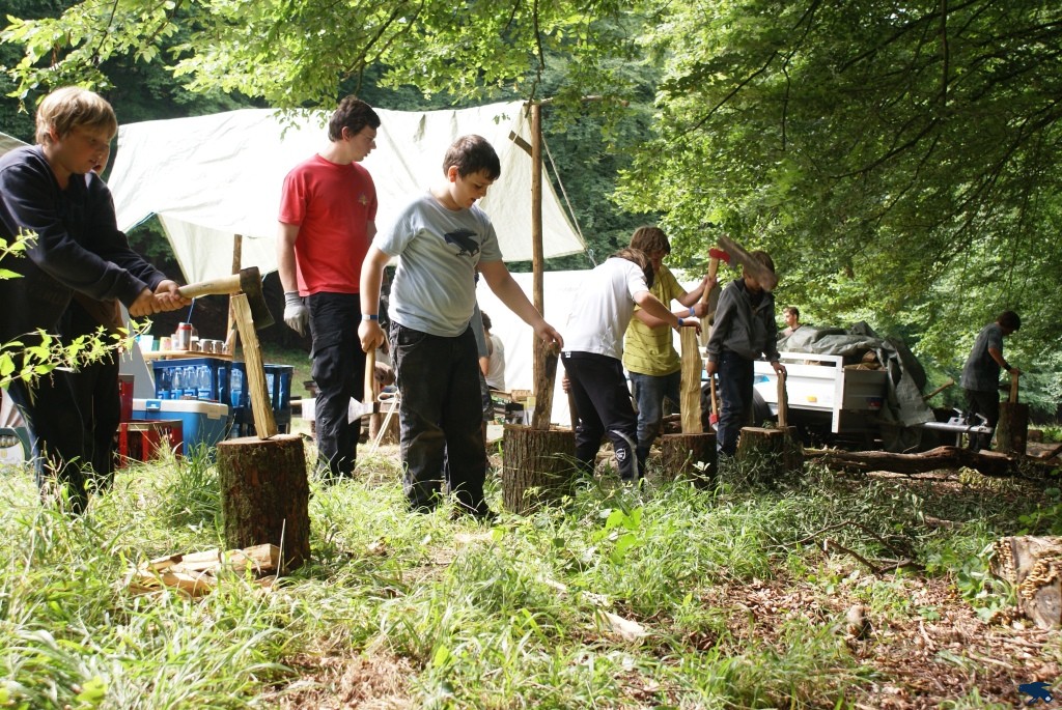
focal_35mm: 52
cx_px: 531
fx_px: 1550
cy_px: 355
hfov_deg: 37.8
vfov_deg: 25.8
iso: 100
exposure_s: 1/80
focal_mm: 35
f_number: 6.3
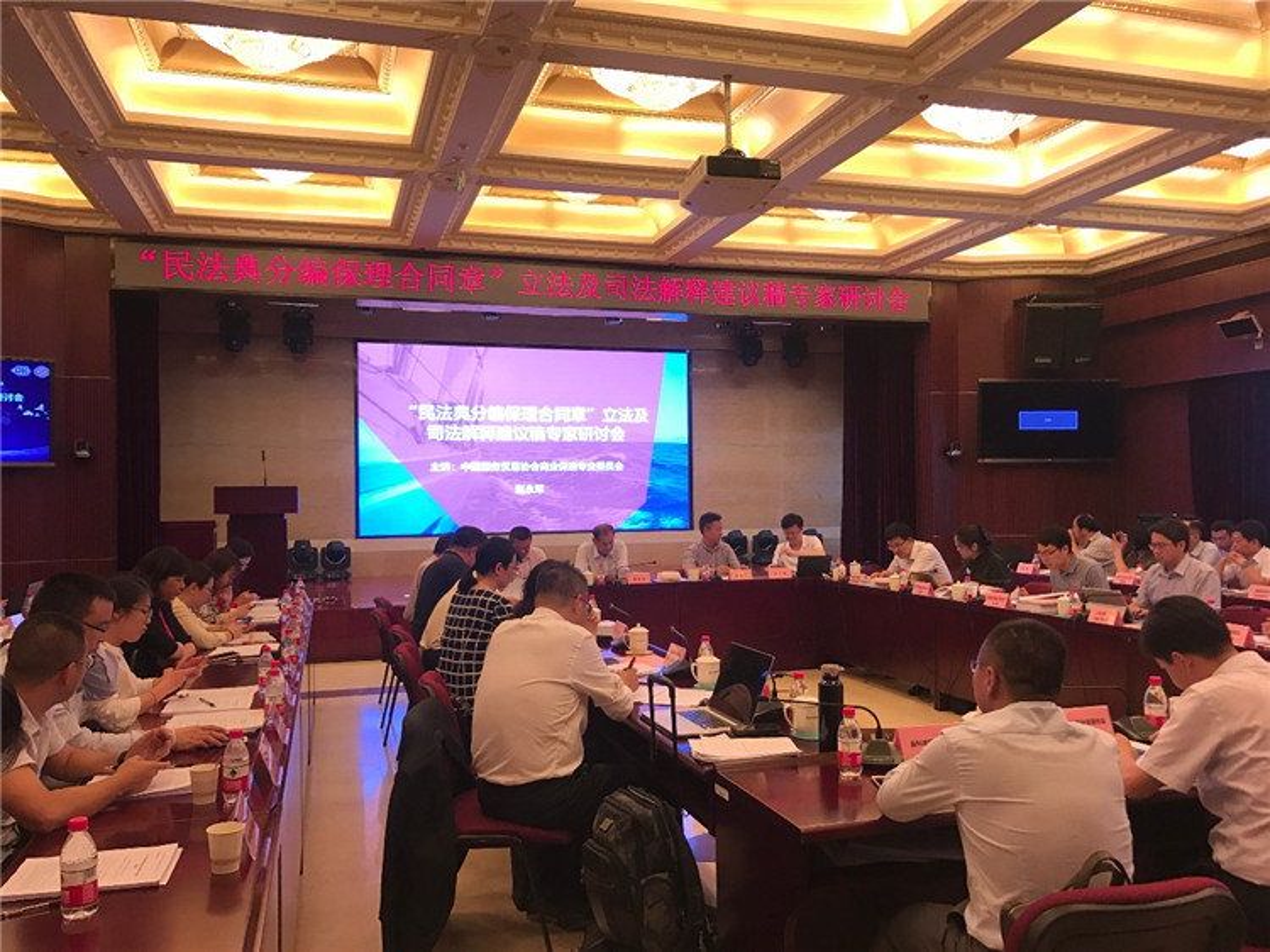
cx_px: 635
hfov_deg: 63.5
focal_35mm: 28
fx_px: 1027
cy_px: 476
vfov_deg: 49.7
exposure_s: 1/33
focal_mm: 3.99
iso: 25
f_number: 1.8
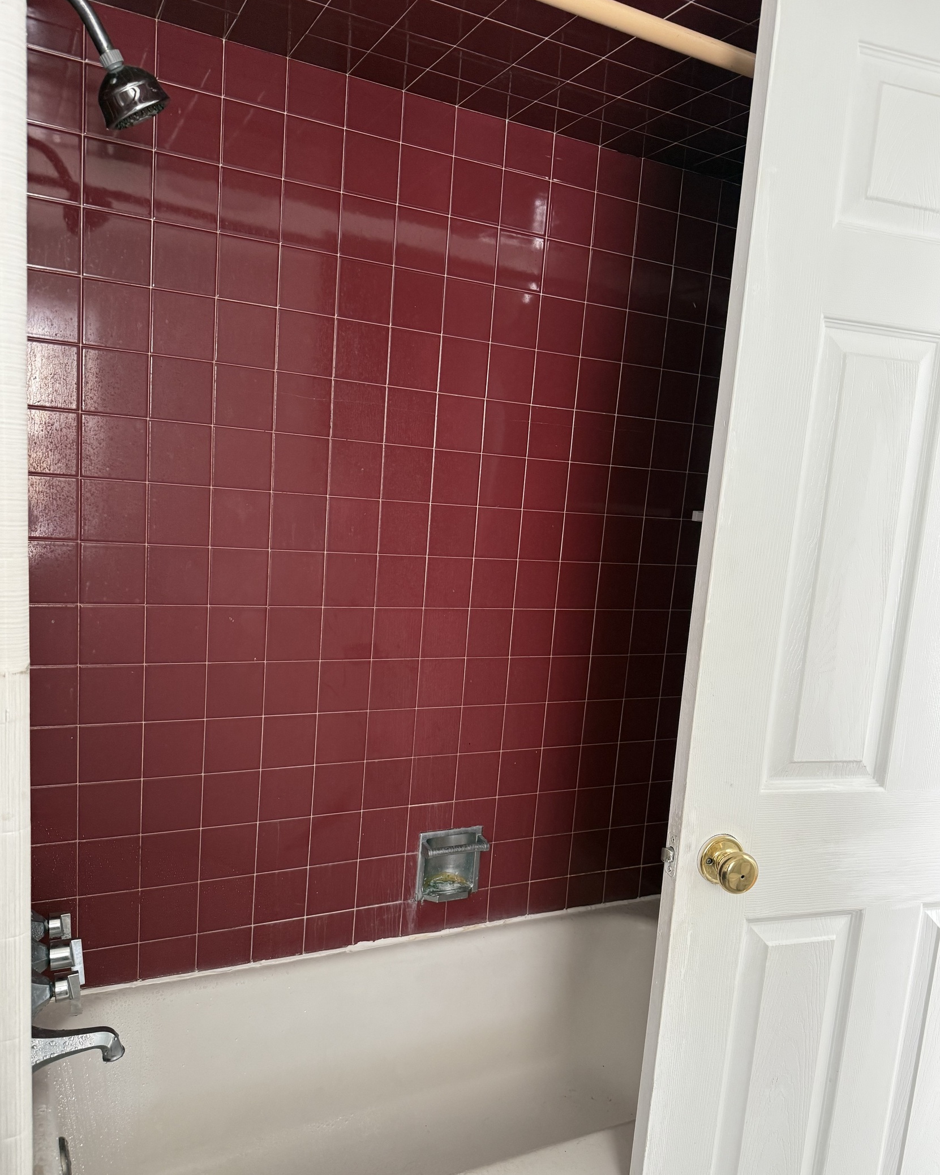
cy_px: 641
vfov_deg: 65.9
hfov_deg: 54.9
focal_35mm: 26
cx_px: 475
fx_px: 904
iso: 200
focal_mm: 6.76
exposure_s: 1/92
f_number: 1.78
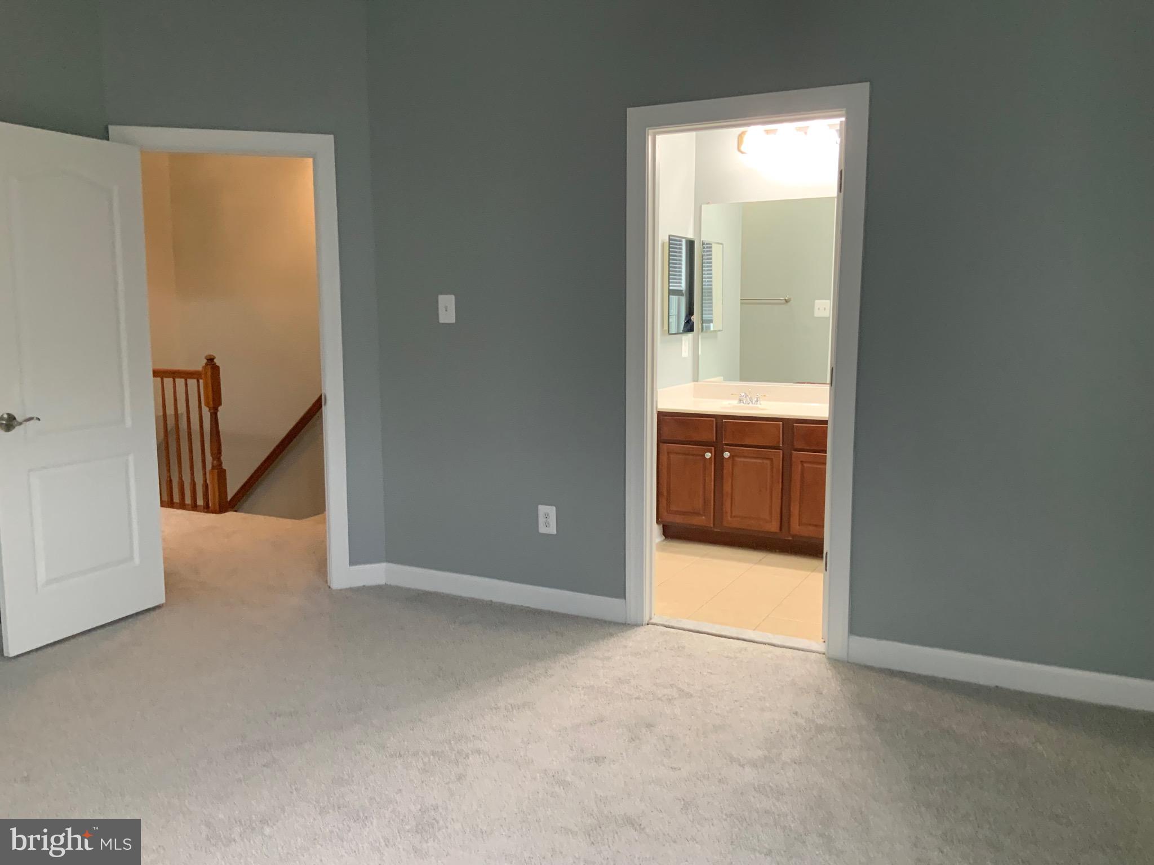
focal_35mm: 29
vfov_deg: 48.2
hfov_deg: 61.7
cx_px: 577
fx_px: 967
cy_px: 432
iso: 200
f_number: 1.8
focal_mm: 3
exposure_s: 1/60
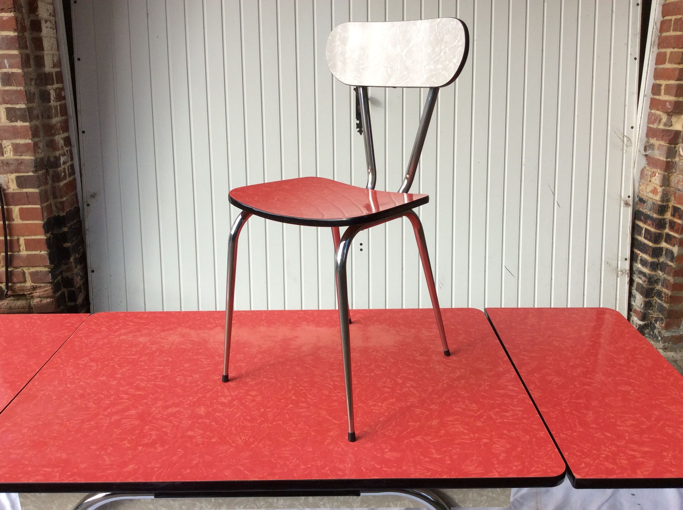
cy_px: 255
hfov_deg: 56.9
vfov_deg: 44.1
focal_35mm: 32
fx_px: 630
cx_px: 342
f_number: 2.4
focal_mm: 3.3
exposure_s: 1/489
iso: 32
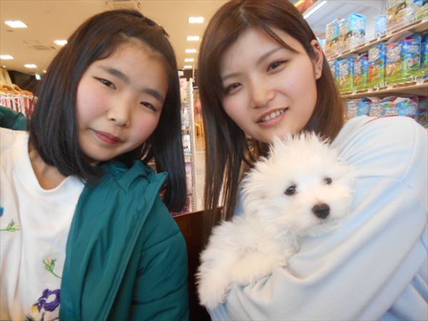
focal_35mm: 26
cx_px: 214
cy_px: 160
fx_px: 321
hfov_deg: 67.3
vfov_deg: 53.1
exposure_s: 1/30
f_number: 3.2
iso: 110
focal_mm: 4.6
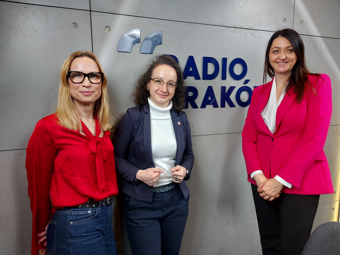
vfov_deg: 56.8
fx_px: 236
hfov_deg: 71.6
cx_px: 170
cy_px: 128
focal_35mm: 24
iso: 64
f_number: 1.8
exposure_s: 1/50
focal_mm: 5.23
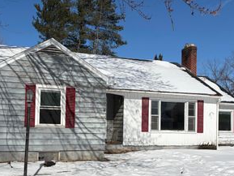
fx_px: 304
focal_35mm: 45
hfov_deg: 41.9
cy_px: 112
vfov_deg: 32.0
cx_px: 95
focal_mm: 5.96
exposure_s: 1/11905
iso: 50
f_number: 1.6
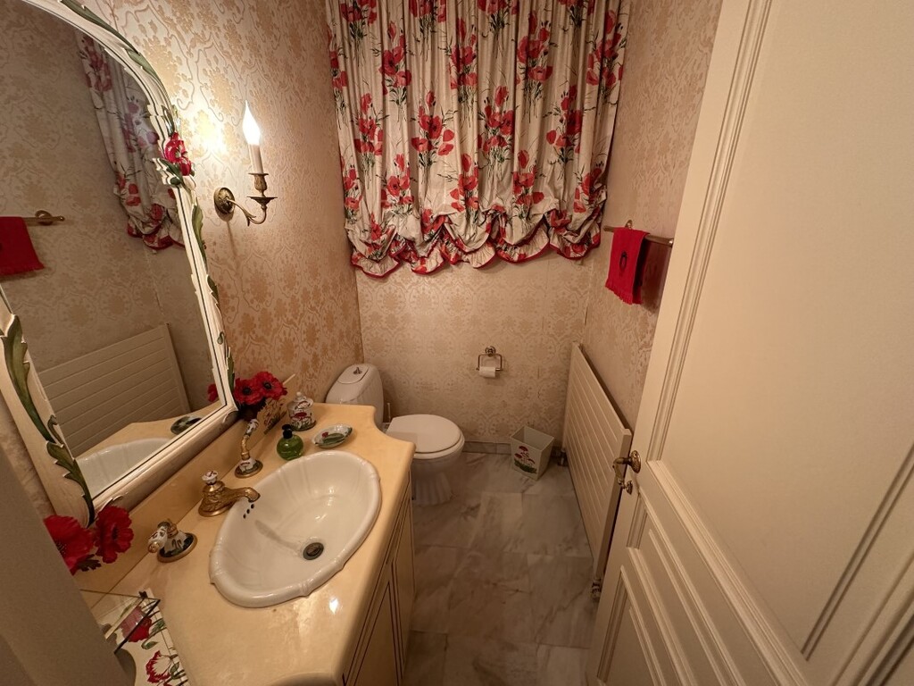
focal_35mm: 14
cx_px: 457
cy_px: 343
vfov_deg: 85.7
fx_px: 370
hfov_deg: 102.1
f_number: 2.2
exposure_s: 1/50
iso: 320
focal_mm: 2.22
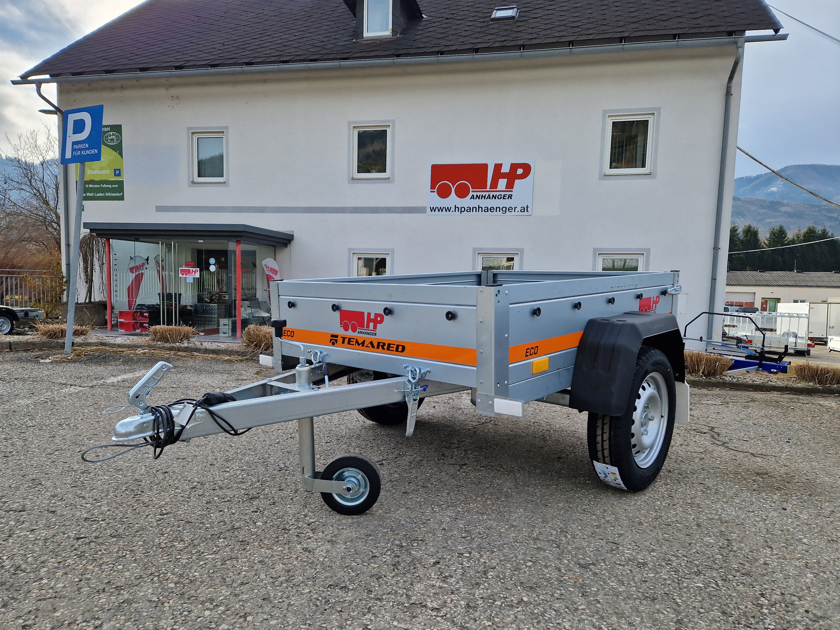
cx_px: 420
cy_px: 315
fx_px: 558
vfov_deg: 58.9
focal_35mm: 23
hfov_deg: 73.9
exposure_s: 1/776
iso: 50
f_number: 1.8
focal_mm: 5.4
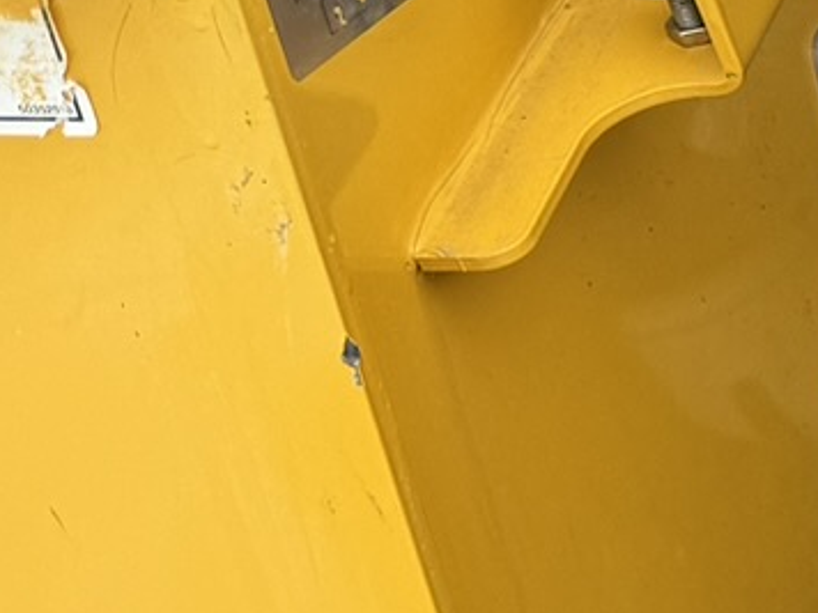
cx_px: 2346
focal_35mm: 138
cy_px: 735
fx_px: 3261
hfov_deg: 10.6
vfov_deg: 10.6
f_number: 1.78
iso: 64
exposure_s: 1/260
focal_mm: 6.76
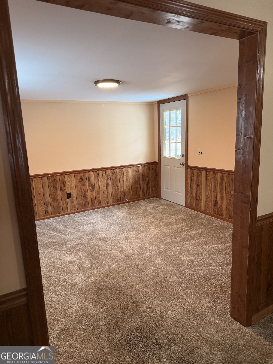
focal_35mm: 24
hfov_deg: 56.8
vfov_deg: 71.6
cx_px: 136
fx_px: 252
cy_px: 182
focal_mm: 6.76
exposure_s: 1/120
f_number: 1.78
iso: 250
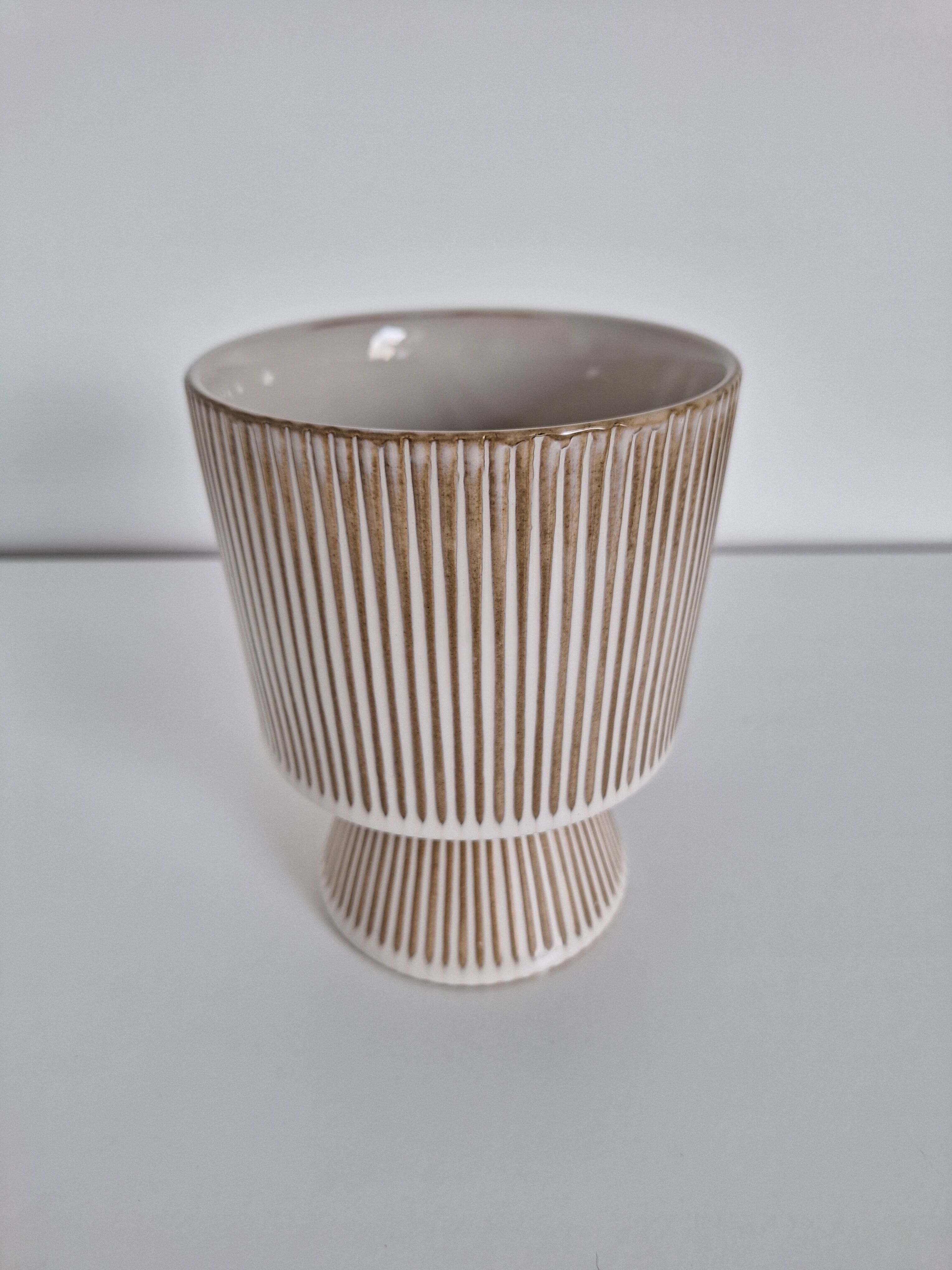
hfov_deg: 58.9
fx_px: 843
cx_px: 476
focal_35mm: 23
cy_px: 635
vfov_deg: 73.9
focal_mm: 5.54
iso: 50
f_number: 1.8
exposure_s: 1/50
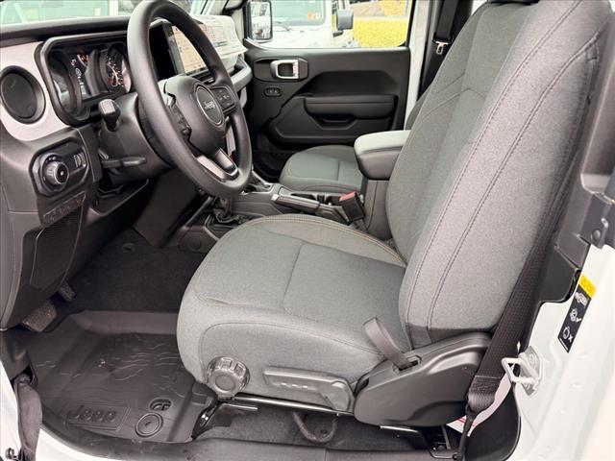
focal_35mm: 24
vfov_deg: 56.8
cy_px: 230
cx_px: 308
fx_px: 426
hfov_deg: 71.6
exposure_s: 1/177
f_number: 1.78
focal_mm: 6.76
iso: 200
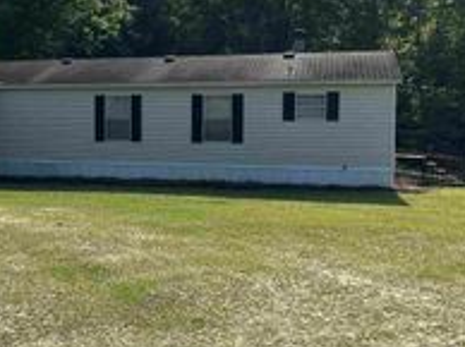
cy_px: 140
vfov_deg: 23.6
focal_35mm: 62
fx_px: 832
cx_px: 0
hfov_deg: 29.2
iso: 80
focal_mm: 6.86
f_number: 1.78
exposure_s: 1/5263
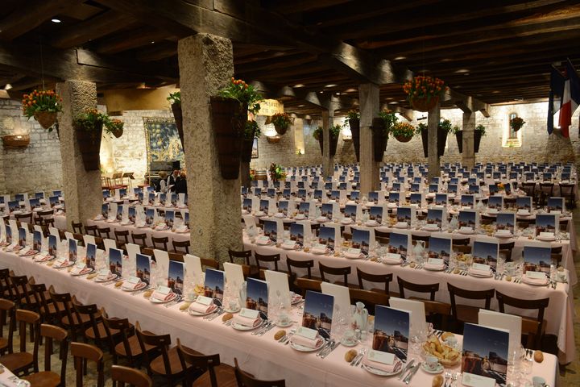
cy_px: 194
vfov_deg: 53.1
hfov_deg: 73.7
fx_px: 387
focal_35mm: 24
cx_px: 290
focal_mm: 24
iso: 2000
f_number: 5
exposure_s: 1/40
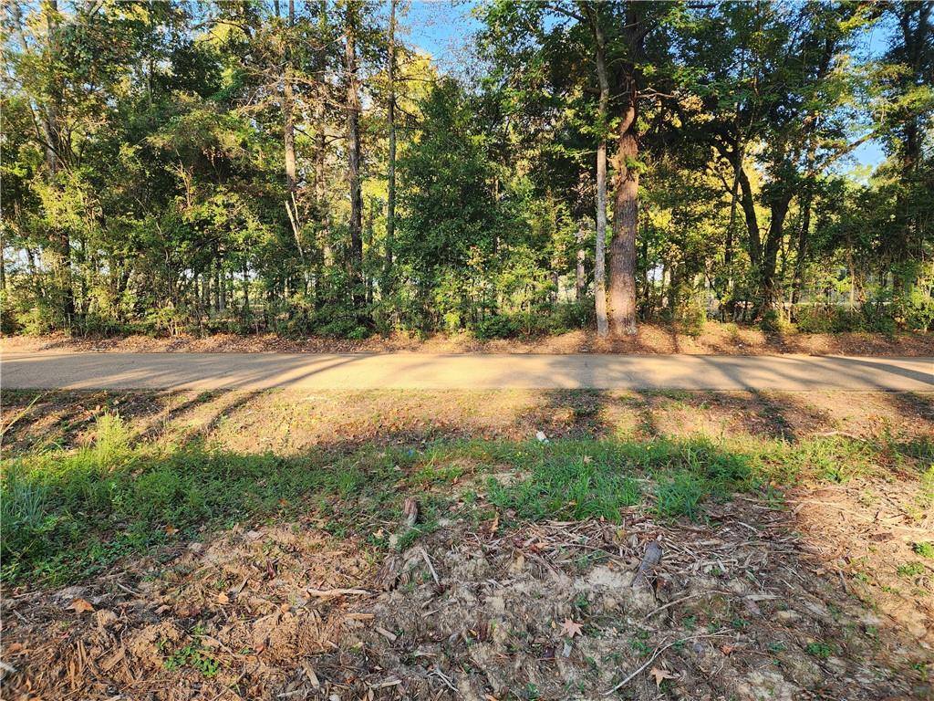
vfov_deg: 58.9
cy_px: 350
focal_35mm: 23
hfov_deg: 73.9
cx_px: 467
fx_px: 621
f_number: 1.8
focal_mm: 6.4
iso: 25
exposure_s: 1/180
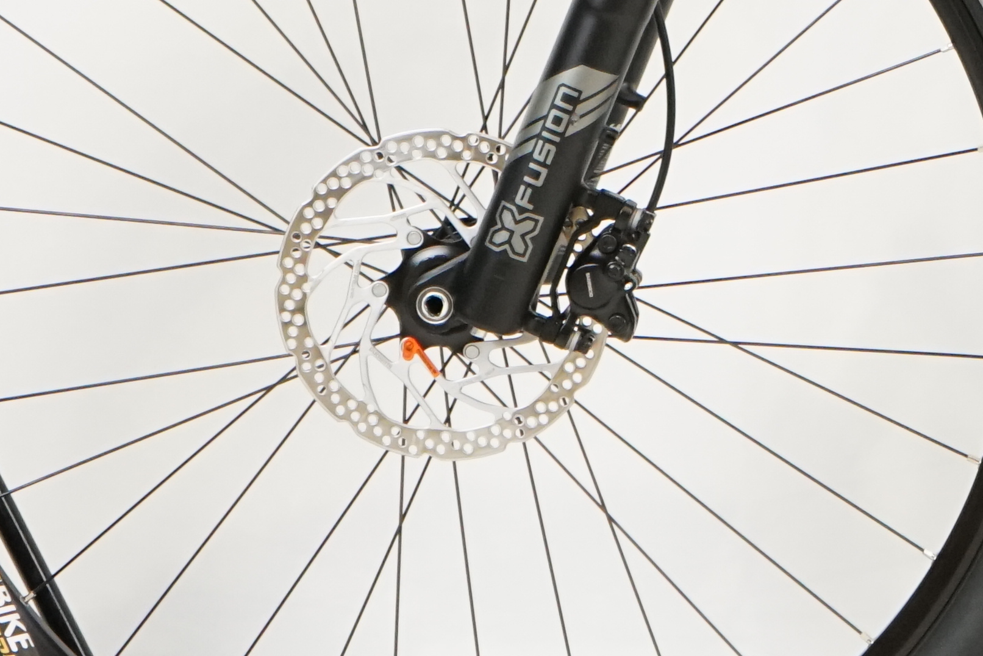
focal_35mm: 227
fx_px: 6198
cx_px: 1514
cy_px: -107
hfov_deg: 8.8
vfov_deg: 6.0
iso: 2500
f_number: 5.6
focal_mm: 61
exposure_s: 1/200
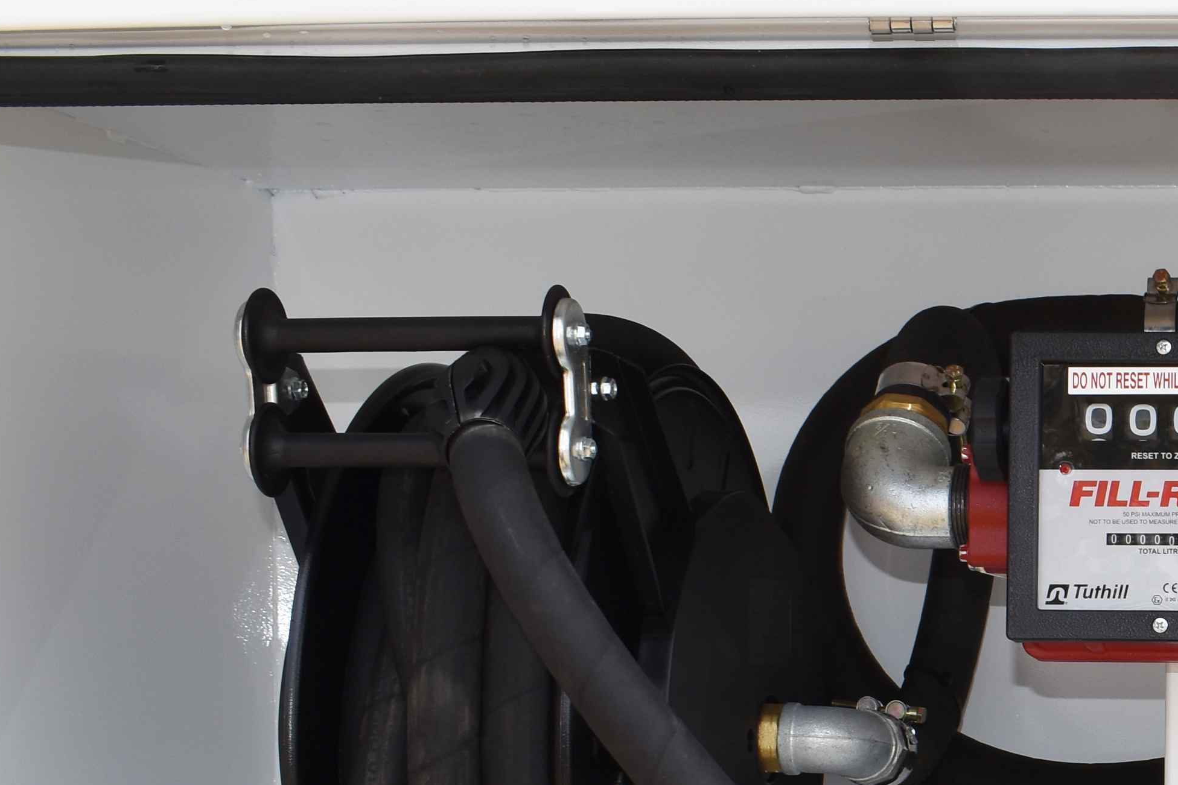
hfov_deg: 22.3
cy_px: 802
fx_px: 2716
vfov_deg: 16.1
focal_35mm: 83
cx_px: 1464
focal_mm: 18
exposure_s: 1/200
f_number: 8
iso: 100
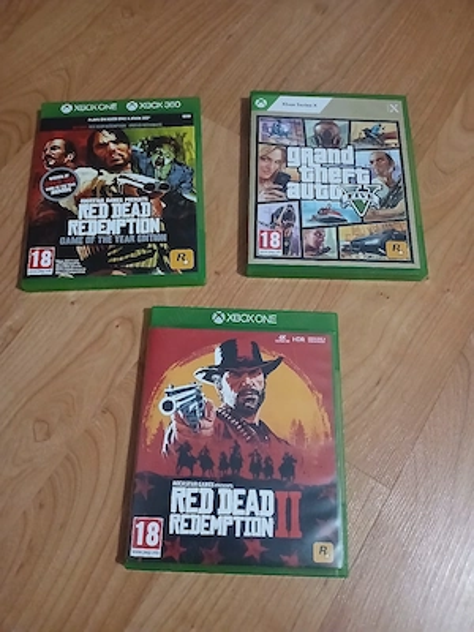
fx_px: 475
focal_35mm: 26
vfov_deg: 67.3
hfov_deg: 53.1
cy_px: 316
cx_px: 237
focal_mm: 3.98
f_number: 1.8
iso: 1600
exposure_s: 1/16.7
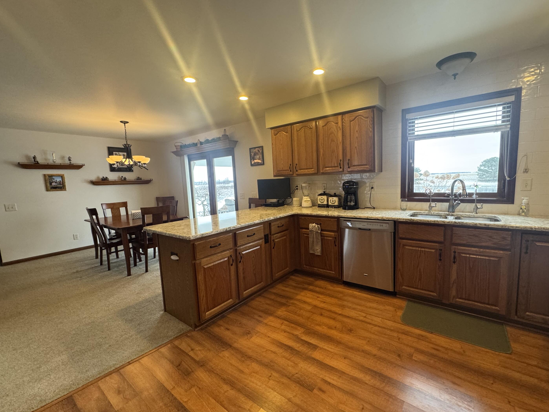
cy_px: 207
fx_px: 238
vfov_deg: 81.7
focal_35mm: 15
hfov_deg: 98.1
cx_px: 291
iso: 250
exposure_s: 1/120
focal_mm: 2.22
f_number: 2.2
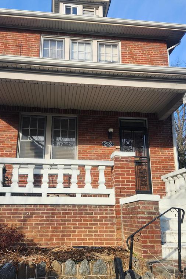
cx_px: 90
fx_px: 263
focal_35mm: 34
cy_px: 143
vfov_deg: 55.8
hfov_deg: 38.9
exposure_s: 1/701
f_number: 1.8
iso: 20
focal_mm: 5.4
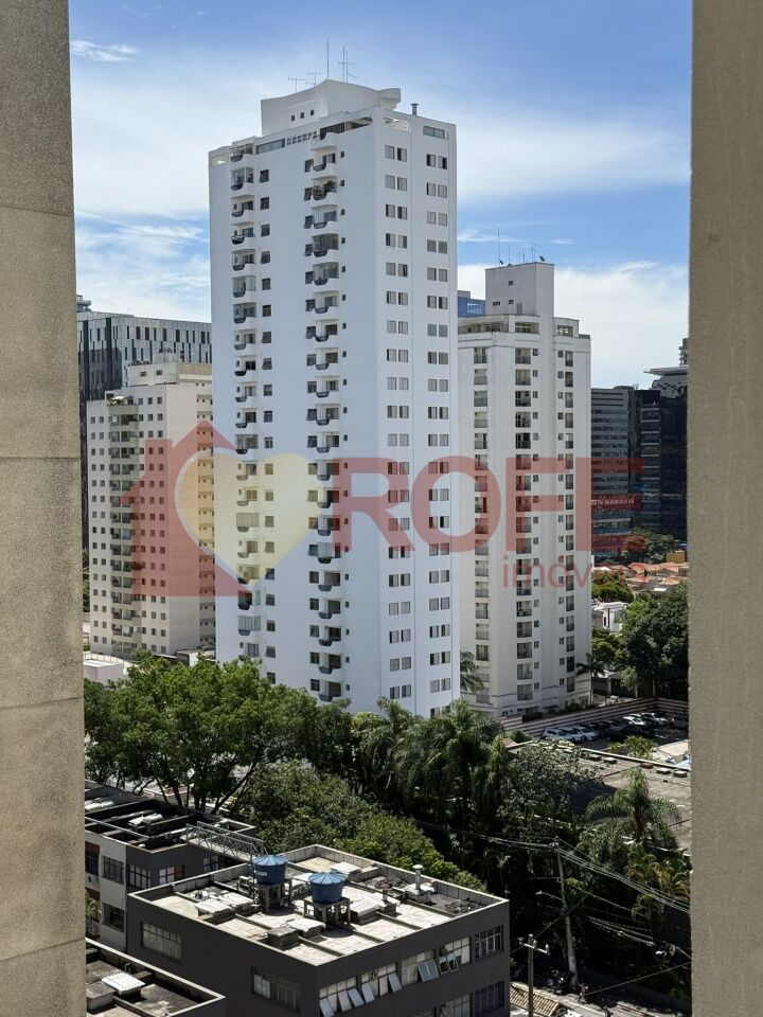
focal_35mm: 48
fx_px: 1411
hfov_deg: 30.3
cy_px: 508
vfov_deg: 39.7
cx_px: 382
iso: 64
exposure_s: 1/5208
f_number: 1.78
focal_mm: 6.76
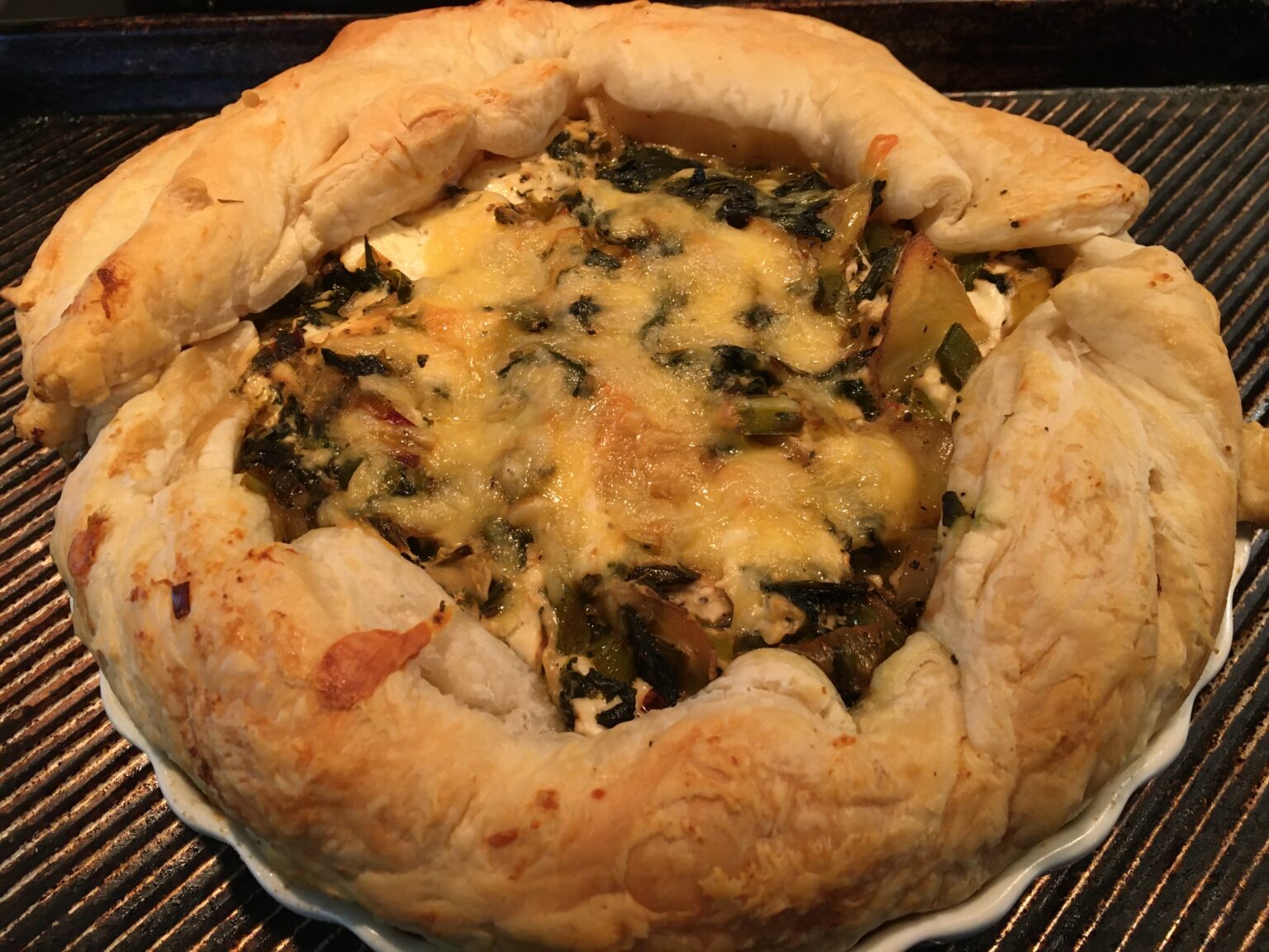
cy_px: 476
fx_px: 1063
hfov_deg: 61.7
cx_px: 634
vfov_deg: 48.2
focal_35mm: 29
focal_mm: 4.15
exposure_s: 1/30
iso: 100
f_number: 2.2
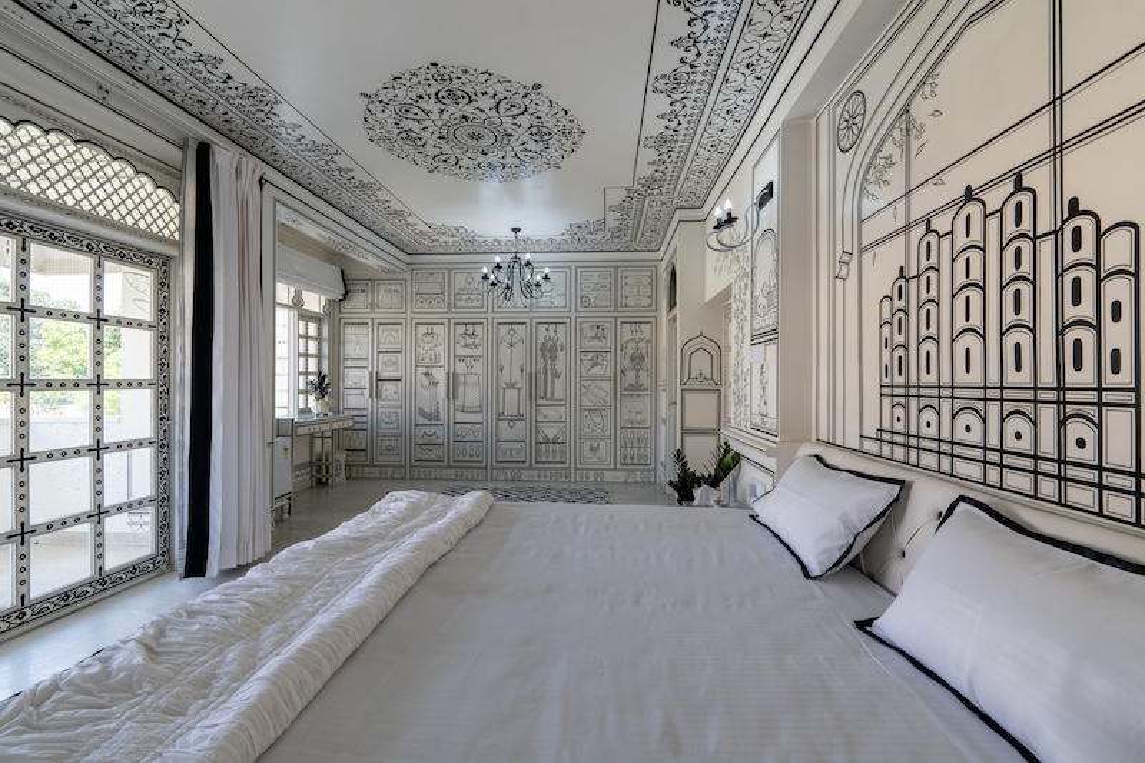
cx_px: 572
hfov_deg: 100.4
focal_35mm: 15
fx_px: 477
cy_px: 382
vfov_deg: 77.3
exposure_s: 1/30
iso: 100
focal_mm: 15
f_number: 11
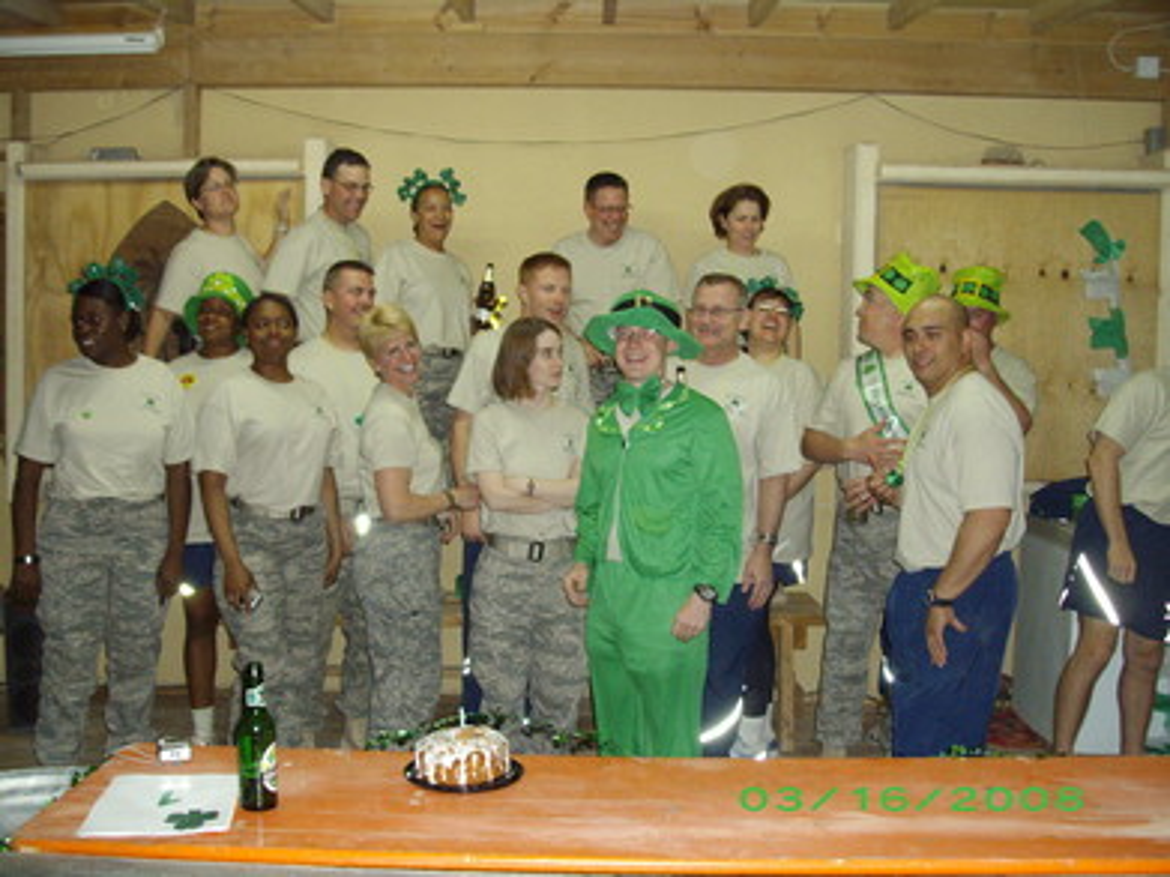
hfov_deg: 51.4
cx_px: 585
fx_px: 1216
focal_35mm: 36
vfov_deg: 39.6
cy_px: 438
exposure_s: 1/50
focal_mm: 6
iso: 258
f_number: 2.7
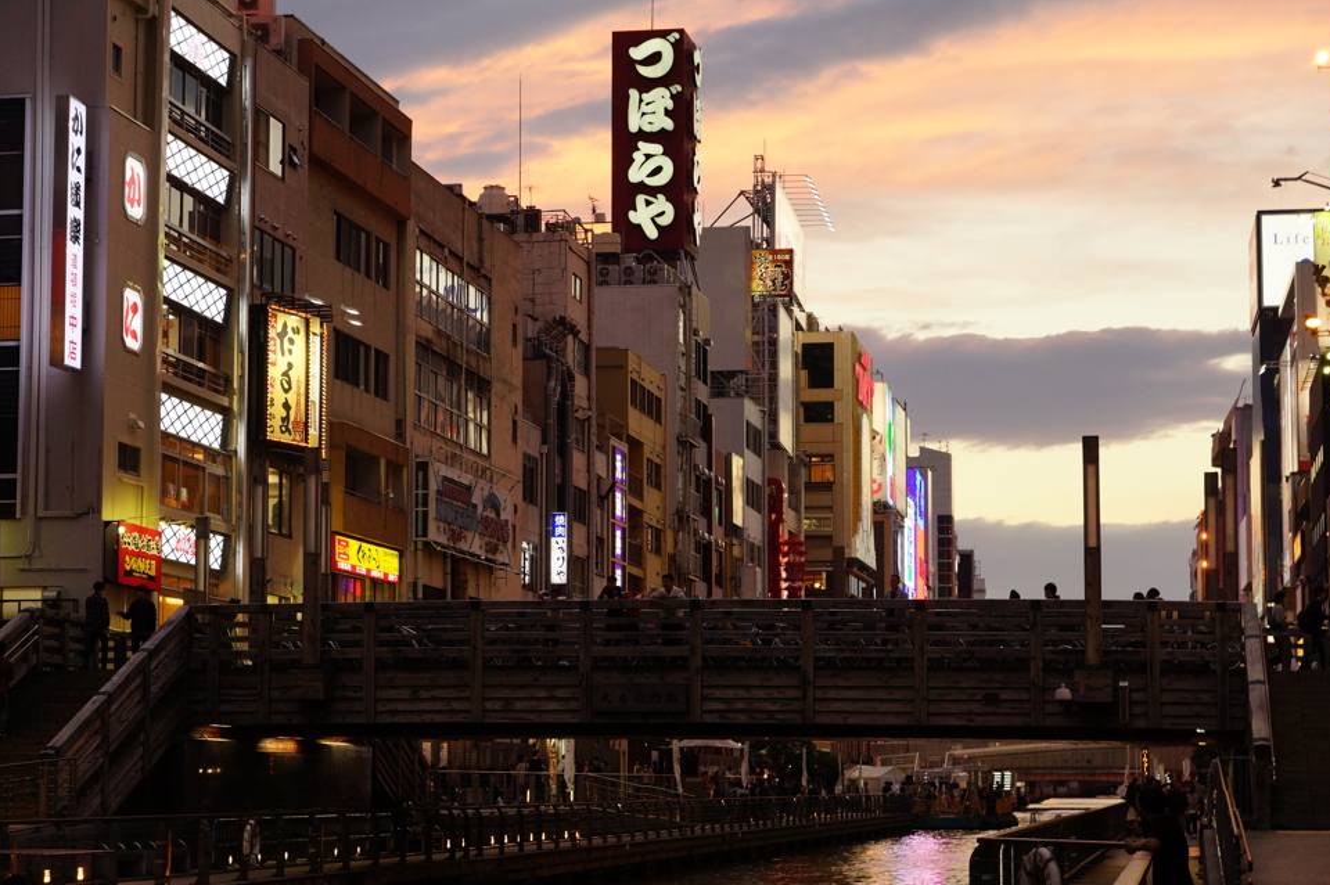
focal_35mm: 80
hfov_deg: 25.4
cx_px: 641
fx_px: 2954
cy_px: 471
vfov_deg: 17.0
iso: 320
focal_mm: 50
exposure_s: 1/80
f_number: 4
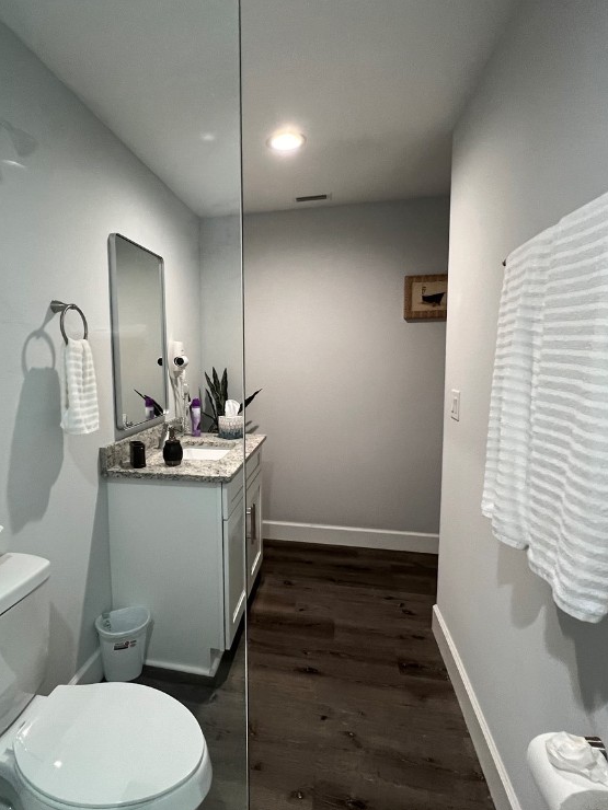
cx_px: 225
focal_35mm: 18
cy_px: 402
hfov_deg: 70.3
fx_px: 422
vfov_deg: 87.8
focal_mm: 1.57
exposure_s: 1/120
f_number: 1.8
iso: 250
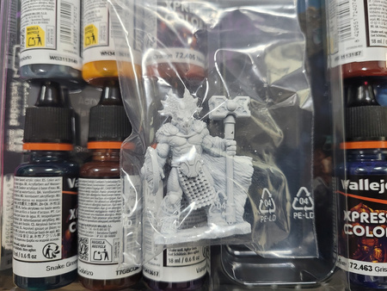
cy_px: 146
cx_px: 194
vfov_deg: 53.1
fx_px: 291
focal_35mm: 26
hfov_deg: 67.3
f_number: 1.8
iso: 250
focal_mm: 5.4
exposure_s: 1/50
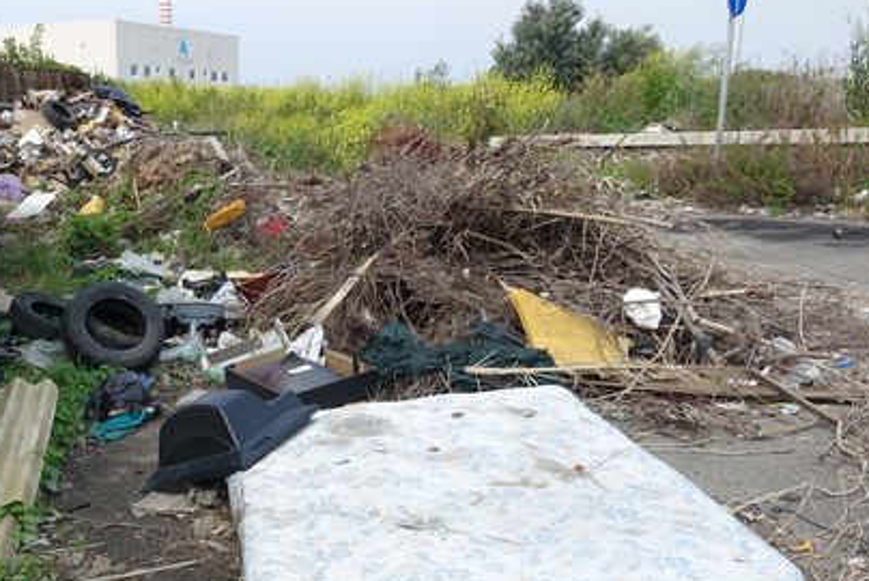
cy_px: 345
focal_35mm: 38
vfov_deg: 35.0
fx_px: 918
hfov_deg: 49.6
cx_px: 280
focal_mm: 8.8
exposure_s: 1/400
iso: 125
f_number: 5
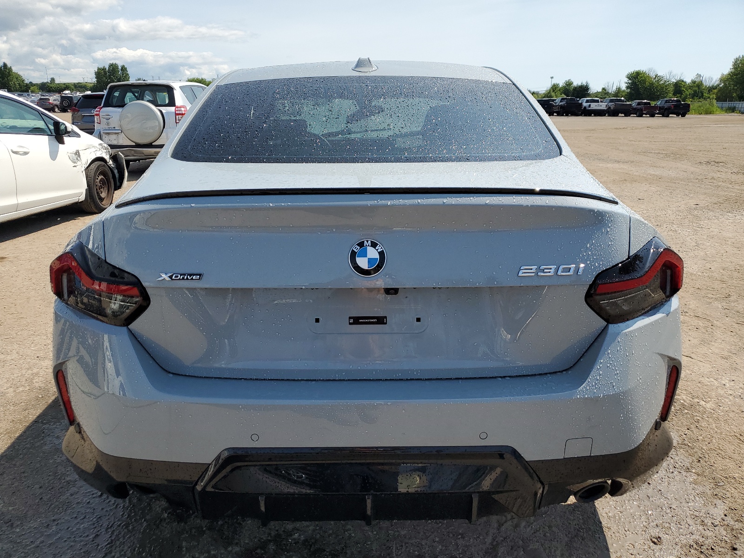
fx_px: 559
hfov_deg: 67.3
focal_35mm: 26
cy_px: 279
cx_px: 372
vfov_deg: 53.1
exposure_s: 1/3333
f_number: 1.5
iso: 50
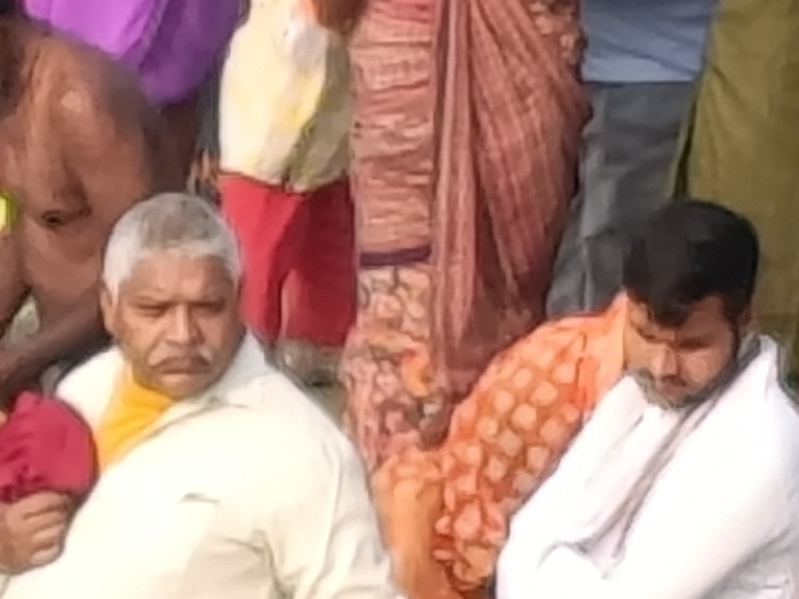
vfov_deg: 2.6
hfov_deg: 3.4
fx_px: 13293
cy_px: 587
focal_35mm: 576
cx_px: -798
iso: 52
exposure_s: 1/955
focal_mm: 4.94
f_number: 1.5
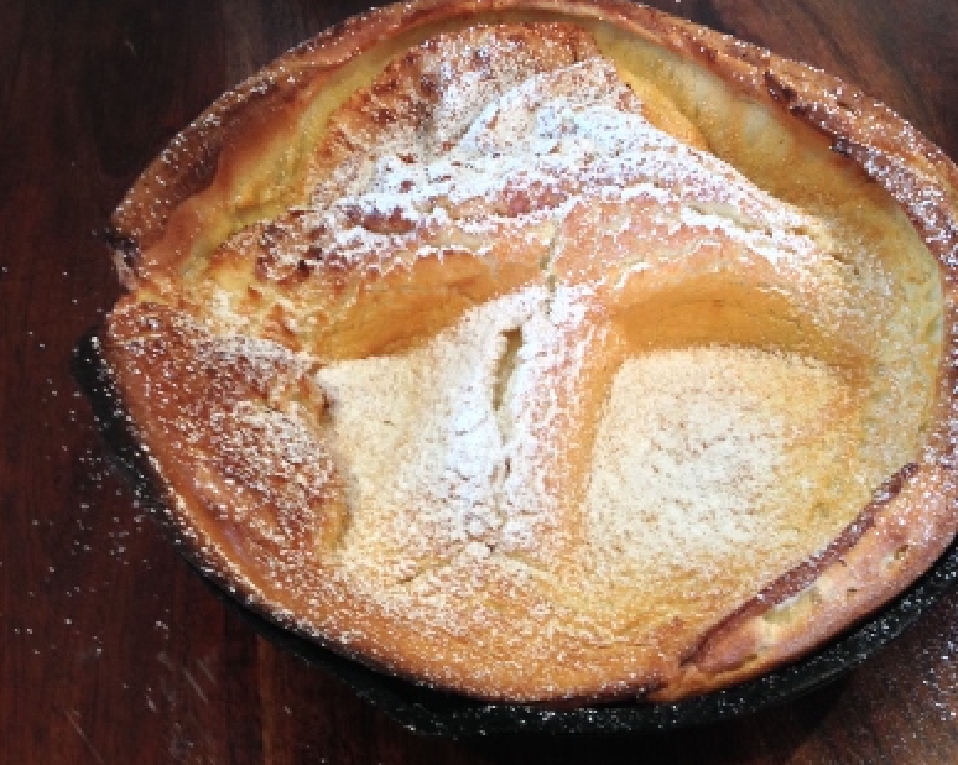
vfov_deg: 37.3
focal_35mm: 40
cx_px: 547
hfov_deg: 45.7
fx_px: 1133
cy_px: 354
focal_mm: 4.12
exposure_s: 1/20
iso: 125
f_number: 2.4
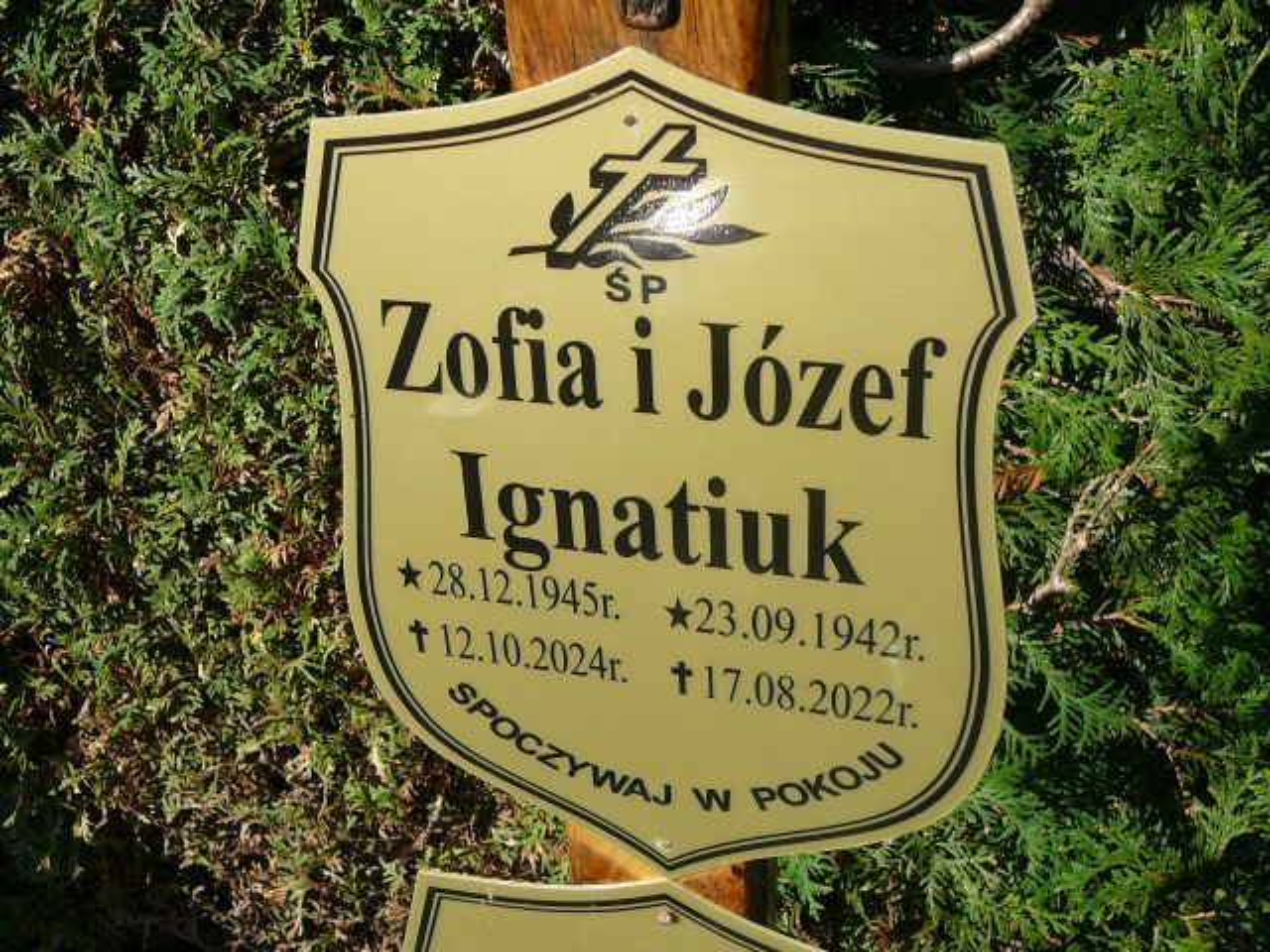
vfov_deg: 35.1
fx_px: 1504
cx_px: 635
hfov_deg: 45.8
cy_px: 476
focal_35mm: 41
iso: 80
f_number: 3.1
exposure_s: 1/800
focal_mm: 6.1
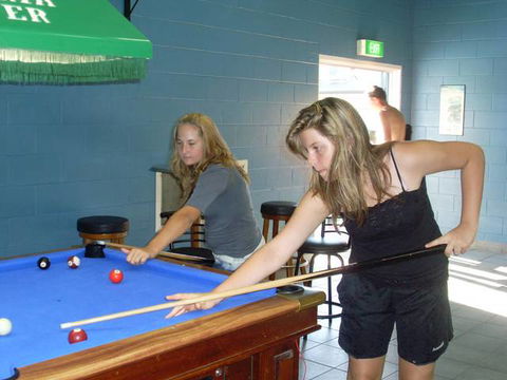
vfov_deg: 29.7
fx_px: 718
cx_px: 254
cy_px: 190
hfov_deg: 38.9
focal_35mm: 49
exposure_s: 1/45
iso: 200
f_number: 3.5
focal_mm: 8.1
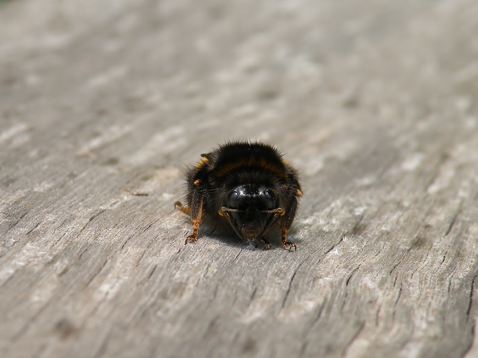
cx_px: 239
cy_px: 179
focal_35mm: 129
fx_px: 1781
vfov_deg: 11.5
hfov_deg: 15.3
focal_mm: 22.9
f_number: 5.6
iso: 64
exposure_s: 1/164
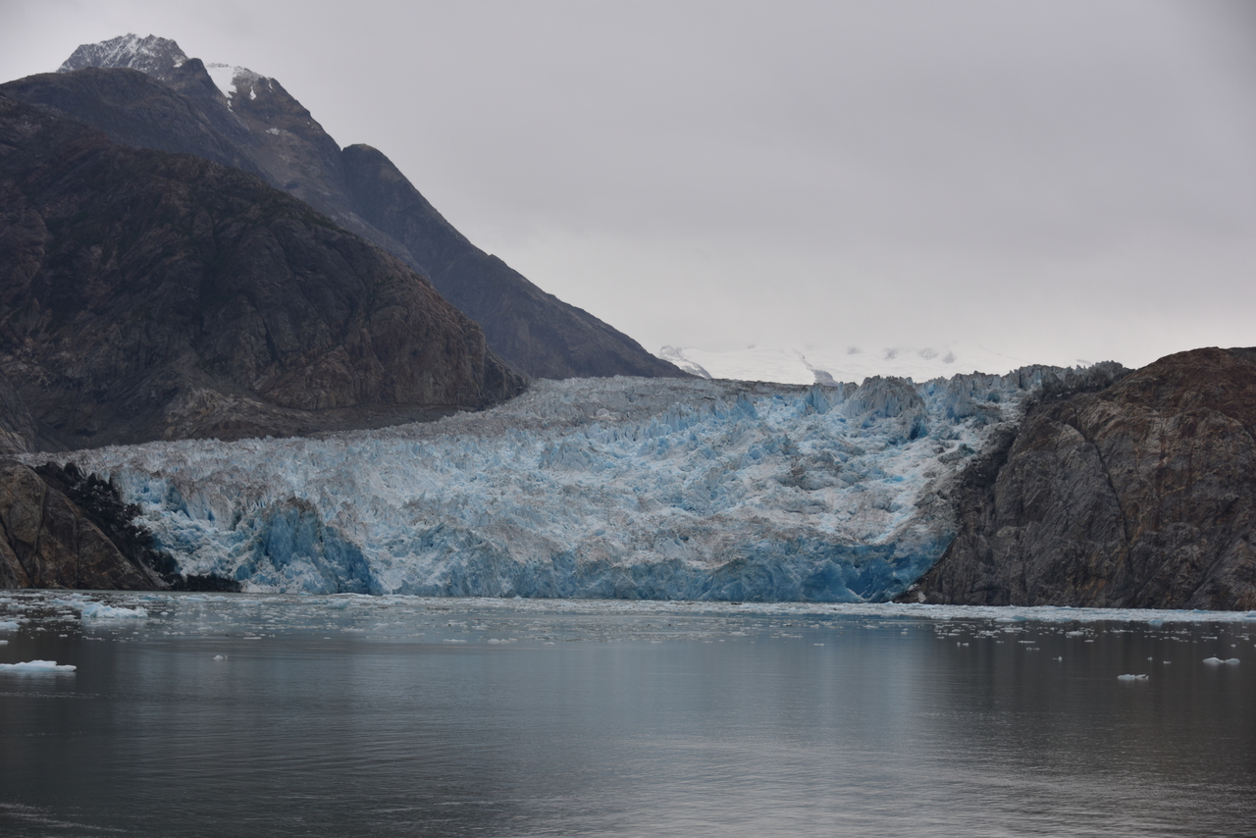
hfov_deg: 28.8
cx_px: 628
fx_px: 2443
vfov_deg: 19.5
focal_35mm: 70
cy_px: 419
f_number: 5
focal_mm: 70
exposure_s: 1/160
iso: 100
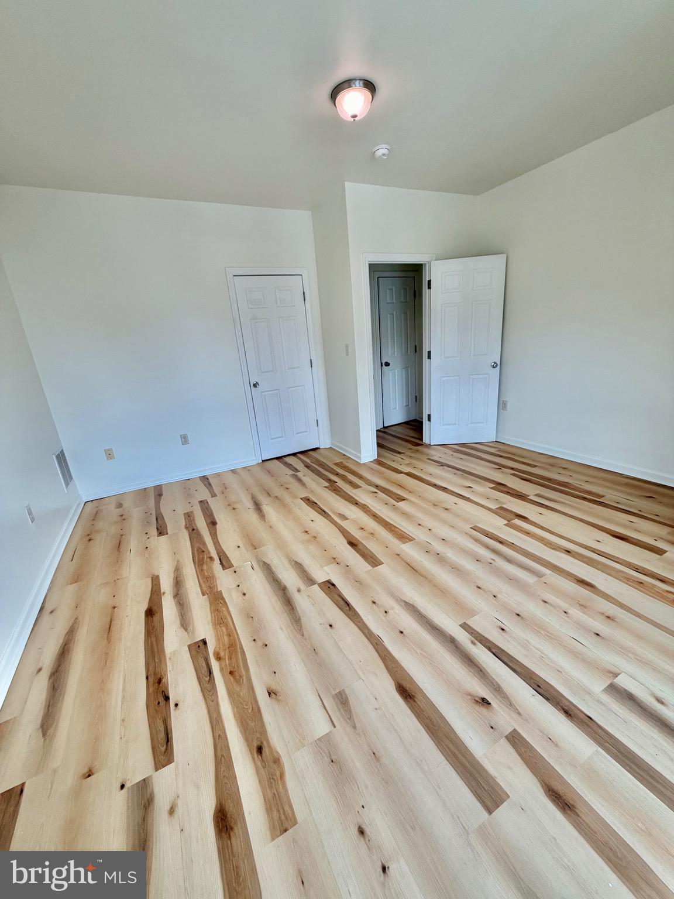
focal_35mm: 14
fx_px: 363
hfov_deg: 85.7
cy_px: 450
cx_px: 337
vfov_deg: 102.1
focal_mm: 2.22
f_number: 2.2
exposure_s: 1/120
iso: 100
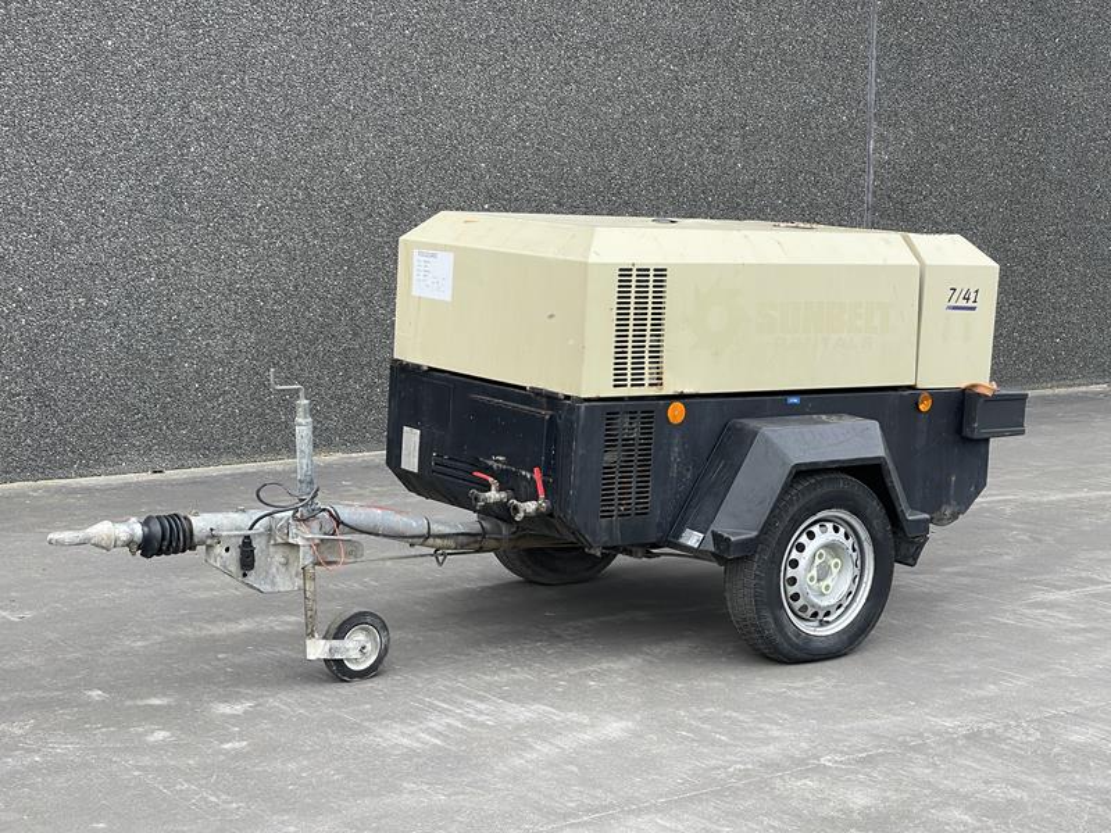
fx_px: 2054
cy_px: 416
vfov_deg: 22.9
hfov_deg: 30.3
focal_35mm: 64
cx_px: 556
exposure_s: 1/100
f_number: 2.2
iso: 20
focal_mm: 7.5
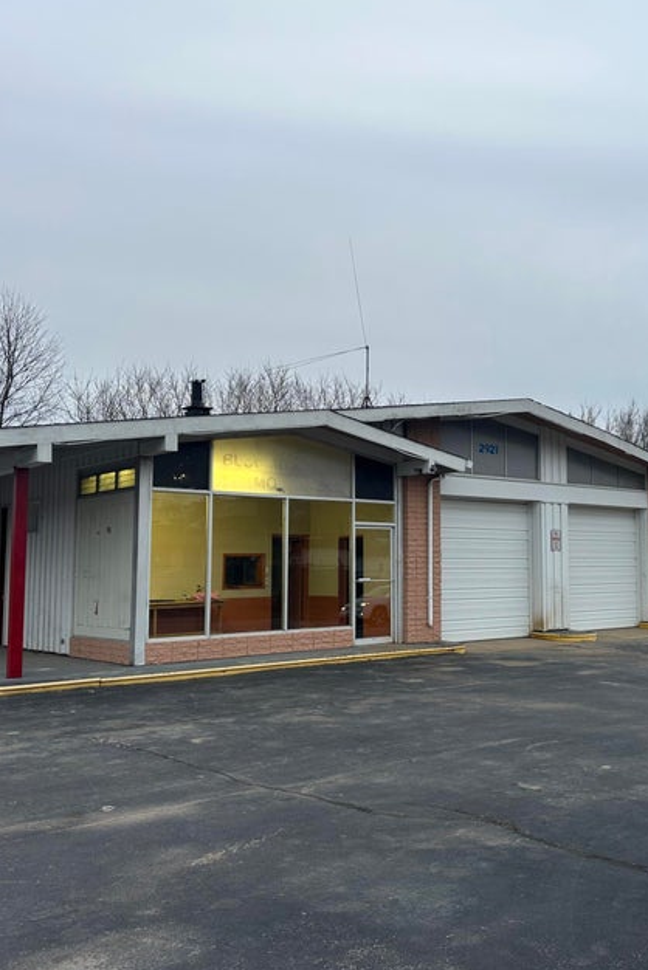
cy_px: 479
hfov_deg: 38.1
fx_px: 917
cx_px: 475
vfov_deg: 55.8
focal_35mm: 34
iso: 64
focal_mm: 6.86
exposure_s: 1/121
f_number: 1.78
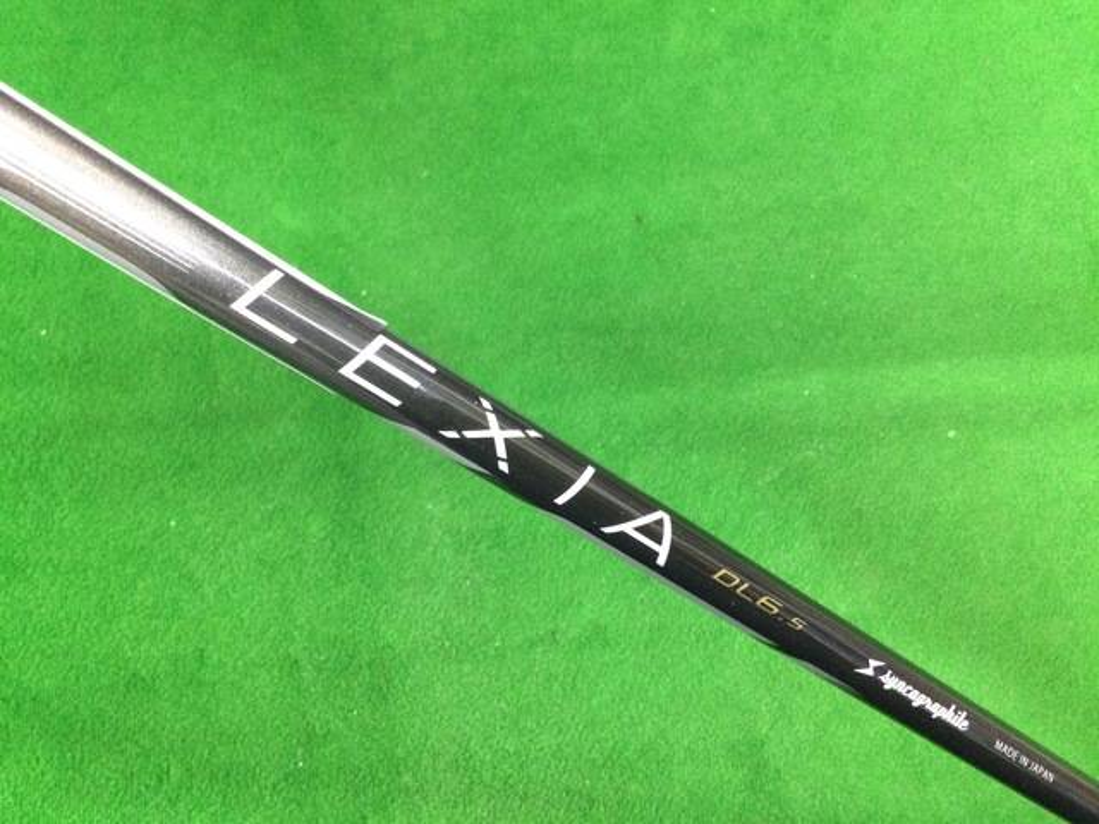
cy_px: 412
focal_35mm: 31
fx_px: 984
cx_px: 550
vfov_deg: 45.4
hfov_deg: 58.4
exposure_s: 1/24
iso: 200
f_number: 2.4
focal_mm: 3.3
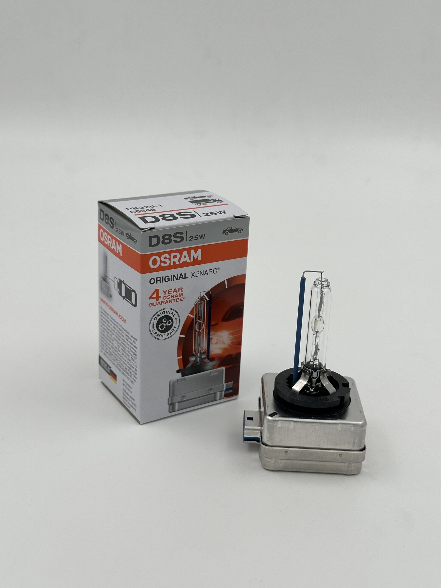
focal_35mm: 48
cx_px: 220
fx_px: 815
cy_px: 294
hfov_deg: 30.3
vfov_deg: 39.7
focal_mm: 6.86
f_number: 1.78
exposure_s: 1/719
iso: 64
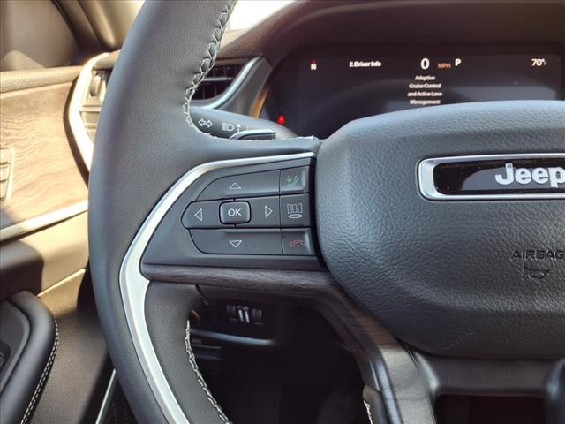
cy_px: 212
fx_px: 441
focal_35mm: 27
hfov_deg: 65.3
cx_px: 282
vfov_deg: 51.4
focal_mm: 3.58
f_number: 1.9
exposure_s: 1/60.2
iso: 50
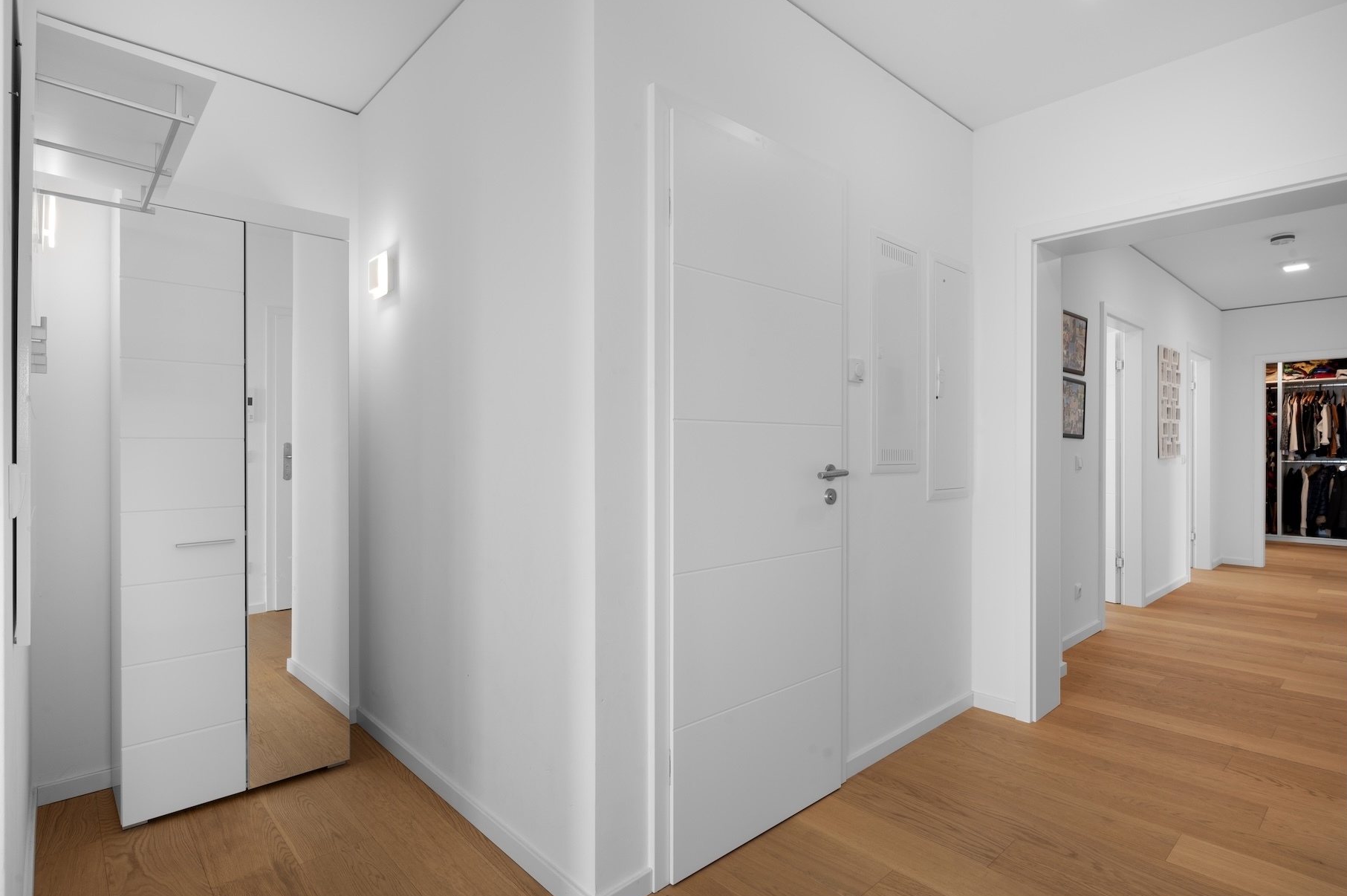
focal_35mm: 18
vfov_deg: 67.3
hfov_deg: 90.0
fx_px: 673
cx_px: 708
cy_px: 454
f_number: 11
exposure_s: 1/5
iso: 200
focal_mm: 17
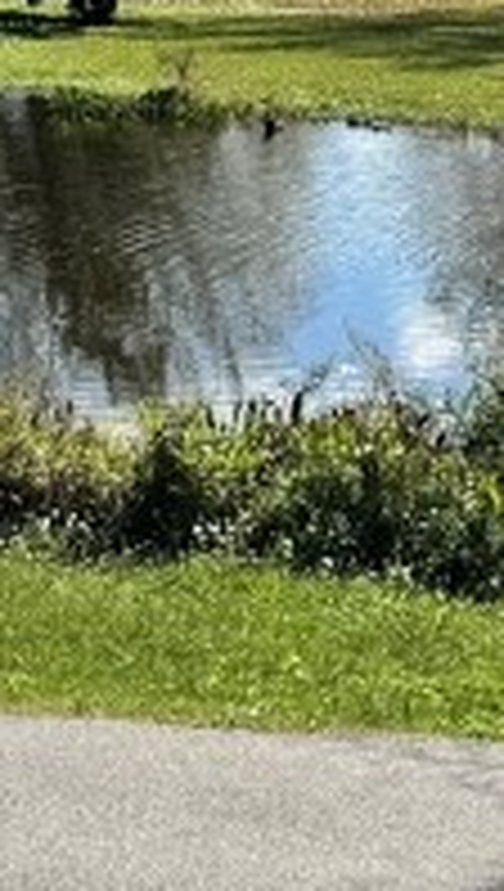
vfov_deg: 15.8
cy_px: 202
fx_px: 3194
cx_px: 495
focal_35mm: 135
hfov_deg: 9.0
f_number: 1.78
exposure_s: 1/6410
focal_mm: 6.76
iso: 80
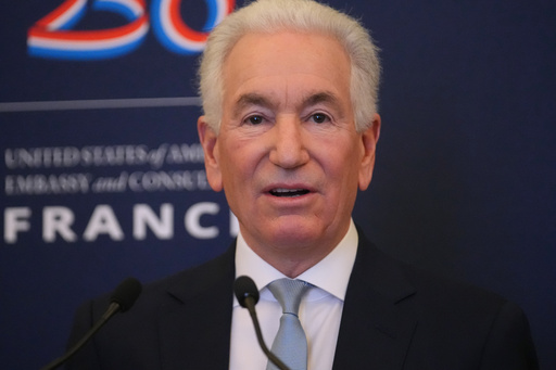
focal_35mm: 256
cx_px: 278
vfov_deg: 5.4
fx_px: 3952
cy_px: 185
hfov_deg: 8.0
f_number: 2.8
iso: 8000
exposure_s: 1/160
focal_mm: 171
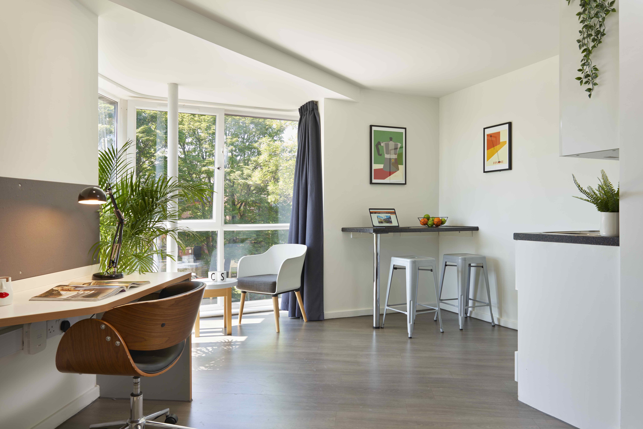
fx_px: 429
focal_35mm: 24
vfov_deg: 53.1
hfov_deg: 73.7
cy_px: 214
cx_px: 322
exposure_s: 1/13
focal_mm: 24
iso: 50
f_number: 10
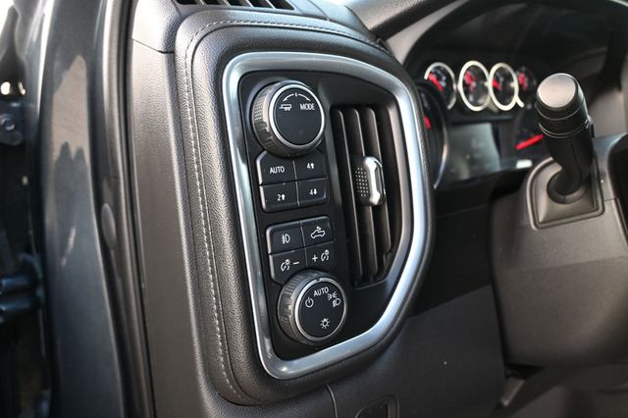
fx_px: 471
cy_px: 209
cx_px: 314
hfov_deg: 67.4
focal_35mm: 27
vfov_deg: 47.9
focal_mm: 18
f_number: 3.5
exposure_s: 1/125
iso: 640
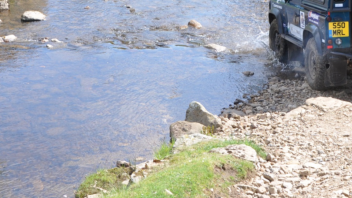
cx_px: 183
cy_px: -29
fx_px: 850
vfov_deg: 13.0
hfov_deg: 23.4
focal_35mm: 91
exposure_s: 1/320
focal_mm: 26
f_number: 9
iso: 320
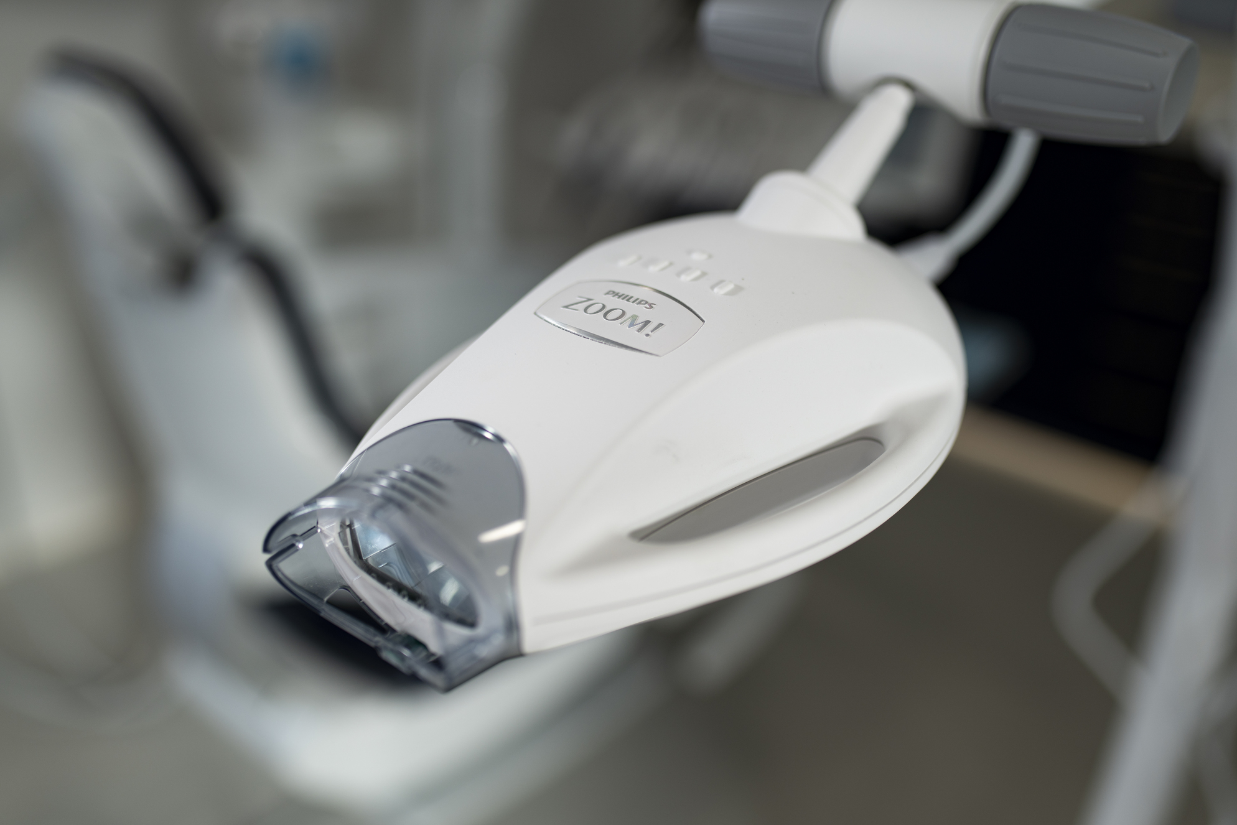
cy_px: 412
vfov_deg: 37.9
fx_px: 1203
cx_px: 618
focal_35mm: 35
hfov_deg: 54.4
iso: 100
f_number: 2
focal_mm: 35
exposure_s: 1/320
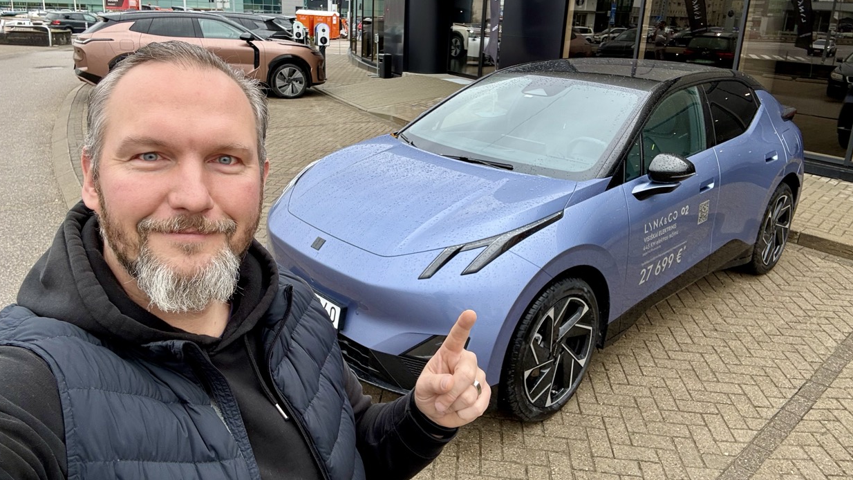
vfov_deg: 43.9
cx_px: 421
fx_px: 588
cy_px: 171
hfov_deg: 71.9
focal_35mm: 26
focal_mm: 2.69
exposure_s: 1/122
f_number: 1.9
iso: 25
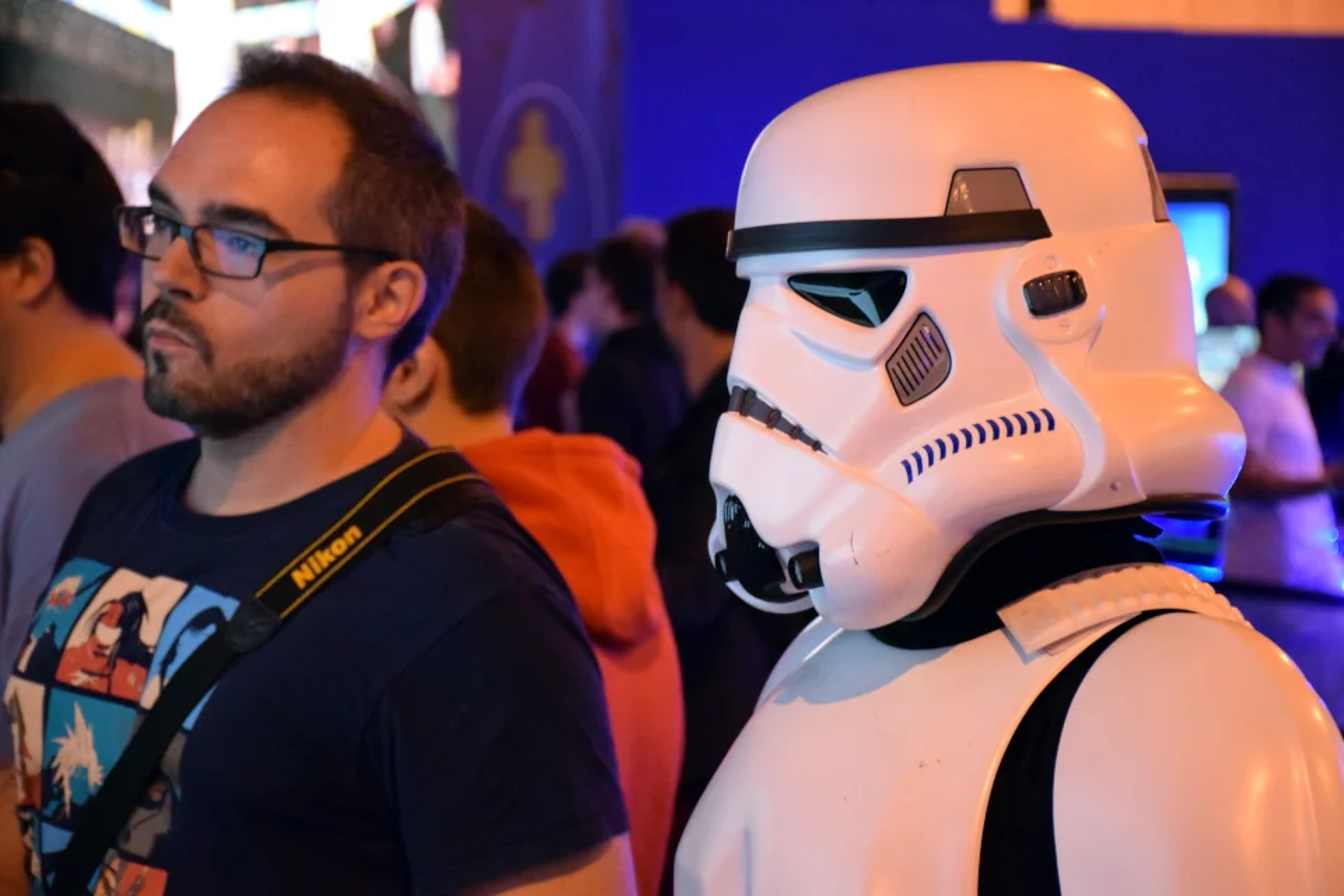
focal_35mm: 90
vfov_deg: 15.2
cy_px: 448
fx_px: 3360
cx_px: 672
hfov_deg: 22.6
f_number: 5
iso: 5600
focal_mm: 60
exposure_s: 1/60
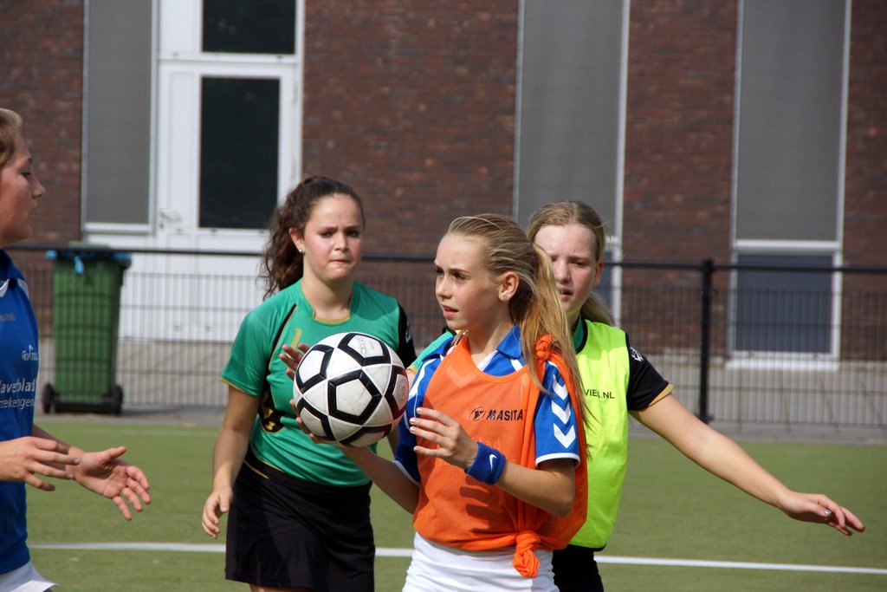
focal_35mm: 225
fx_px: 5544
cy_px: 296
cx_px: 444
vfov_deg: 6.1
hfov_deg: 9.1
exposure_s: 1/1600
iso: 400
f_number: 8
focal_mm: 150
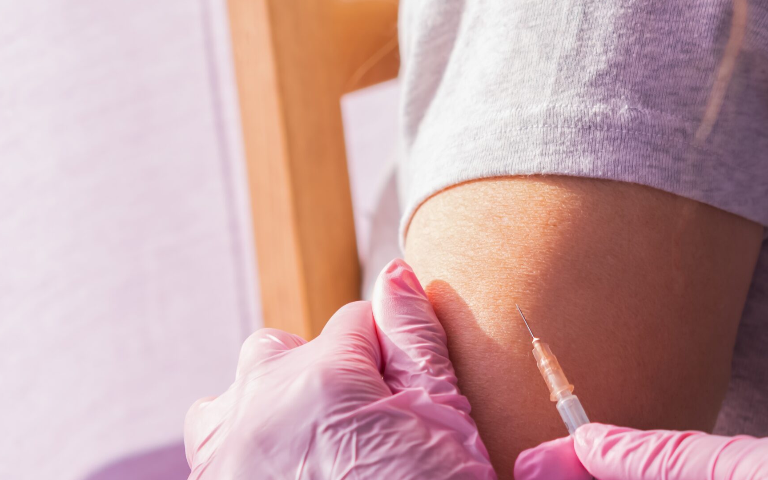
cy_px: 233
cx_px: 599
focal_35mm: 153
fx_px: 3202
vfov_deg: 8.6
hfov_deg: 13.6
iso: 100
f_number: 4
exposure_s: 1/160
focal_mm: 60
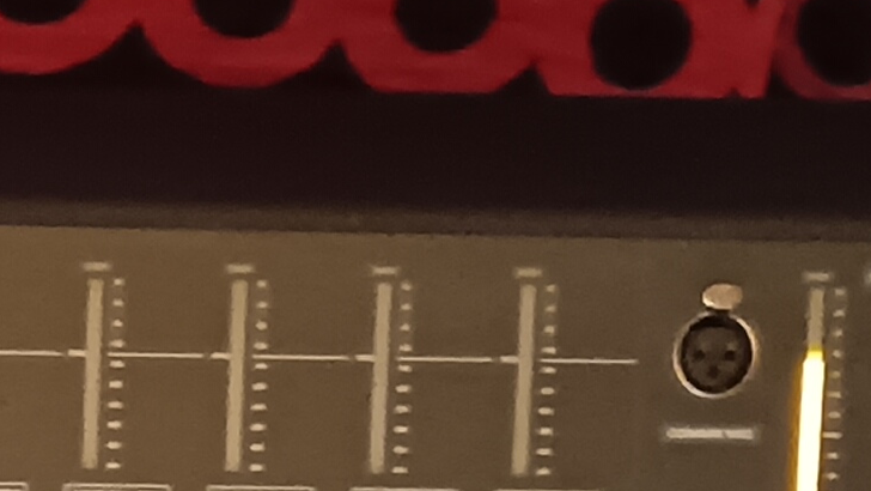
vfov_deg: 4.7
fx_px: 5406
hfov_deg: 8.7
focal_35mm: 234
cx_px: -912
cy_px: 2015
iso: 4113
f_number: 1.9
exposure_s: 1/16.7
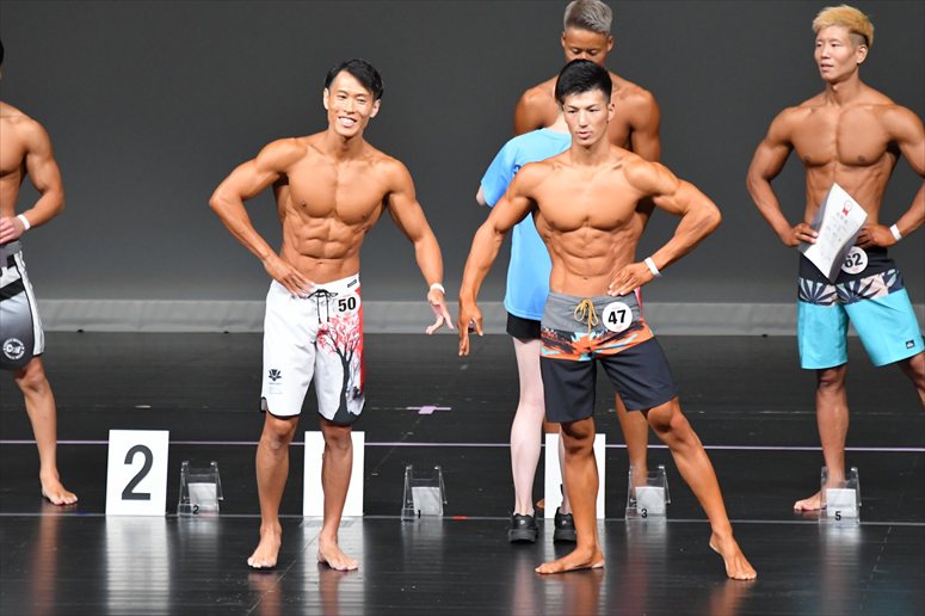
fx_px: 8090
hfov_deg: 6.5
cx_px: 462
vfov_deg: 4.4
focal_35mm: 315
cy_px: 308
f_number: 5.6
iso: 4000
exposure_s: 1/400
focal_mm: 210
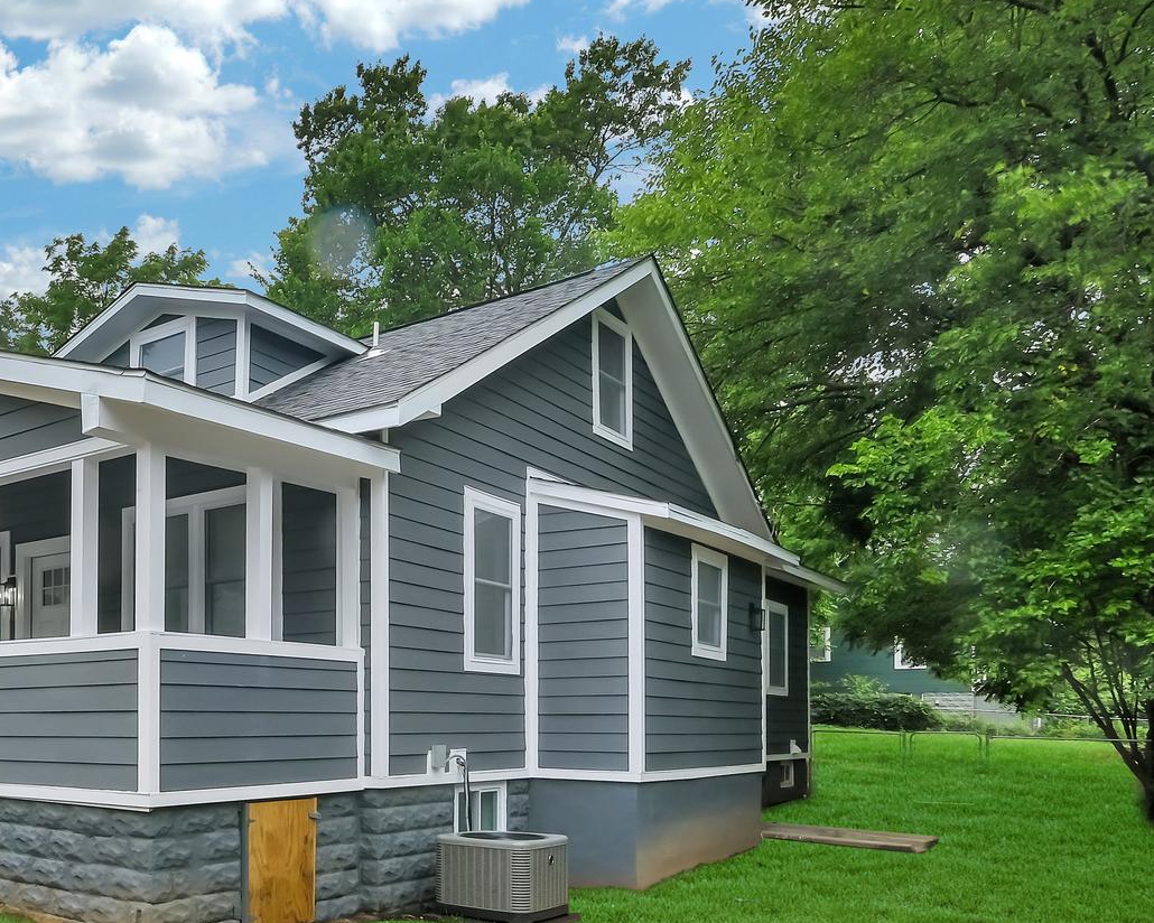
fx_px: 956
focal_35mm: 28
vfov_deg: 51.1
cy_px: 561
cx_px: 206
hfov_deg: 56.9
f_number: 10
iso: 800
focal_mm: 10
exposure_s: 1/125
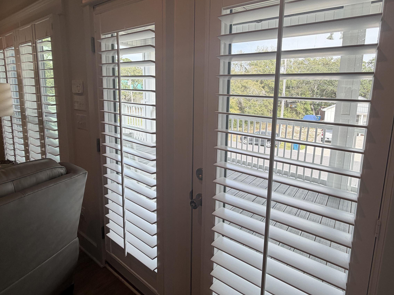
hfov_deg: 84.3
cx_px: 220
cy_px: 121
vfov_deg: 68.1
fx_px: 216
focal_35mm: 19
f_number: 2.2
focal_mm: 2.22
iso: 32
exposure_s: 1/120
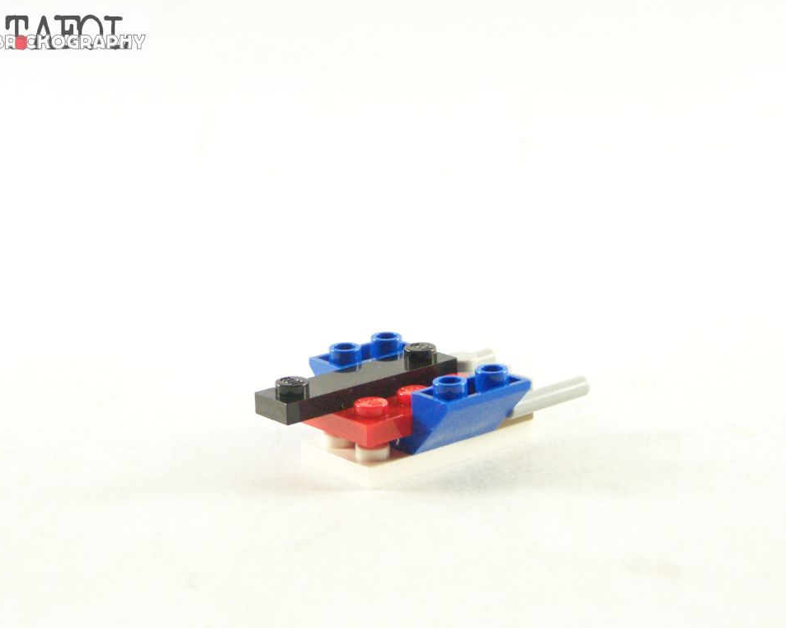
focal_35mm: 86
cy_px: 315
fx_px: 2000
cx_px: 400
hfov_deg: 22.2
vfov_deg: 17.9
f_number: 3.2
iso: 400
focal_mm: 13.7
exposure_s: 1/60
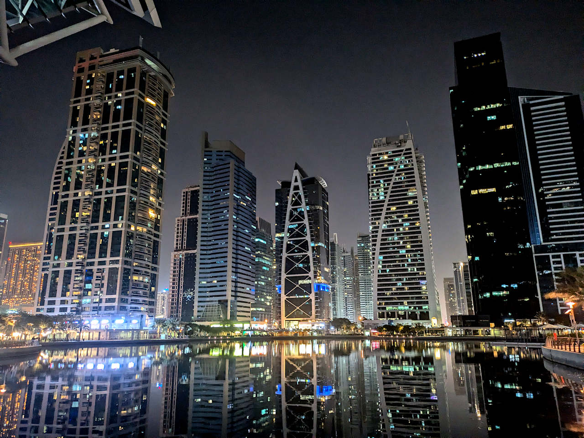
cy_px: 219
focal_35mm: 25
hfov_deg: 69.4
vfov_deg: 54.9
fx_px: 422
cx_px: 292
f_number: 1.89
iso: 782
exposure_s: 1/16.7
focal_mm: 5.43
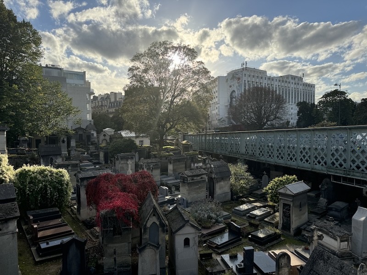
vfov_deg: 56.8
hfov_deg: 71.6
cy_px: 138
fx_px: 254
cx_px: 184
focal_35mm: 24
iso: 80
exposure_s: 1/3247
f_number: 1.78
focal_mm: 6.76
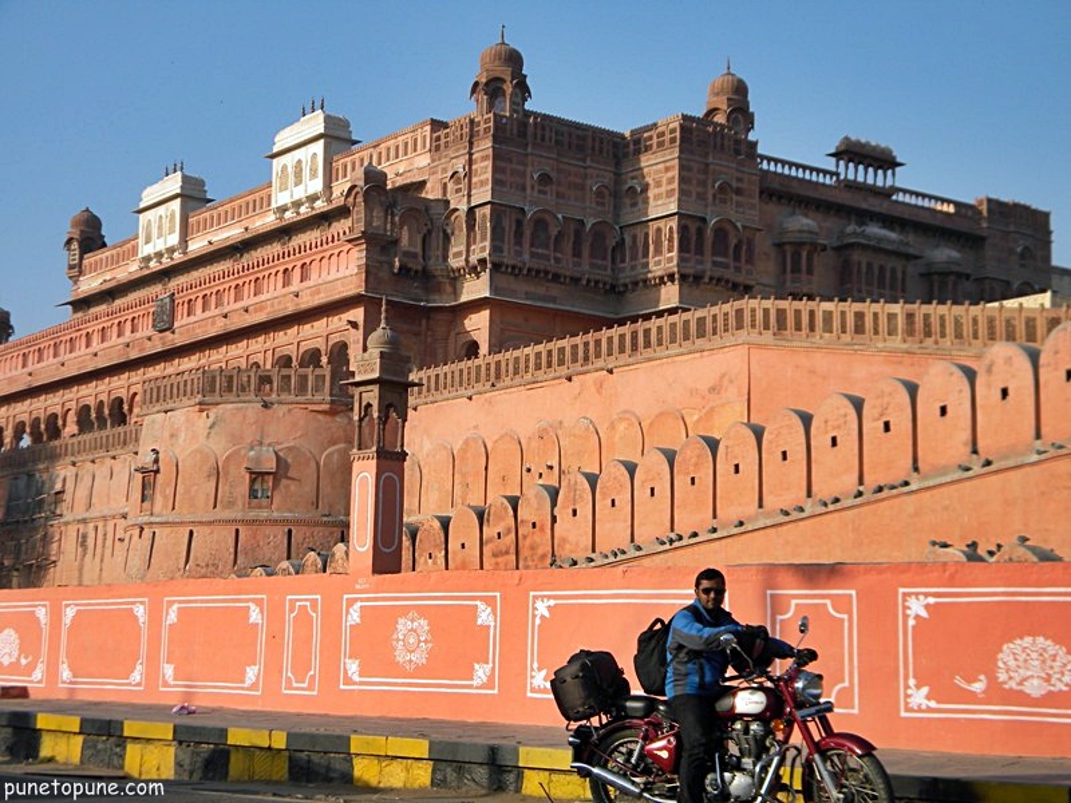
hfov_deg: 34.3
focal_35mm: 56
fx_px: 1733
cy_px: 402
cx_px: 536
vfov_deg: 26.1
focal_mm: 10.1
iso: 80
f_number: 4.1
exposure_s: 1/680
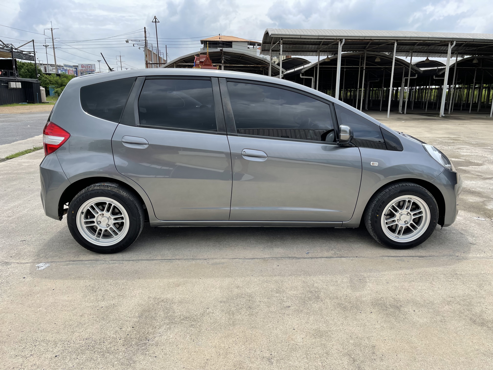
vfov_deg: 53.1
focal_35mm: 26
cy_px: 185
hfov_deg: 67.3
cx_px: 246
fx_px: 370
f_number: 1.6
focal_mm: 5.1
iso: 32
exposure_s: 1/2545
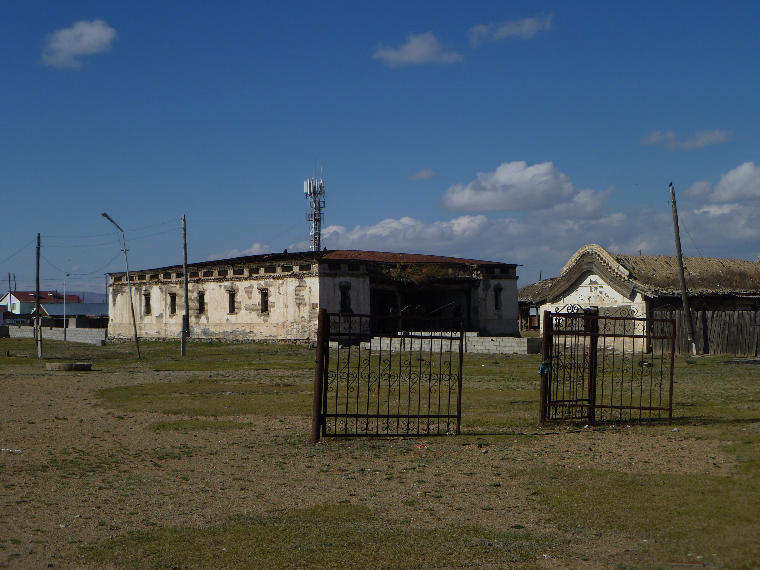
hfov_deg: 35.5
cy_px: 285
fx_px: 1186
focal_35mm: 54
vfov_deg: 27.0
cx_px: 380
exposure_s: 1/200
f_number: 13
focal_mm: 9.6
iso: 80
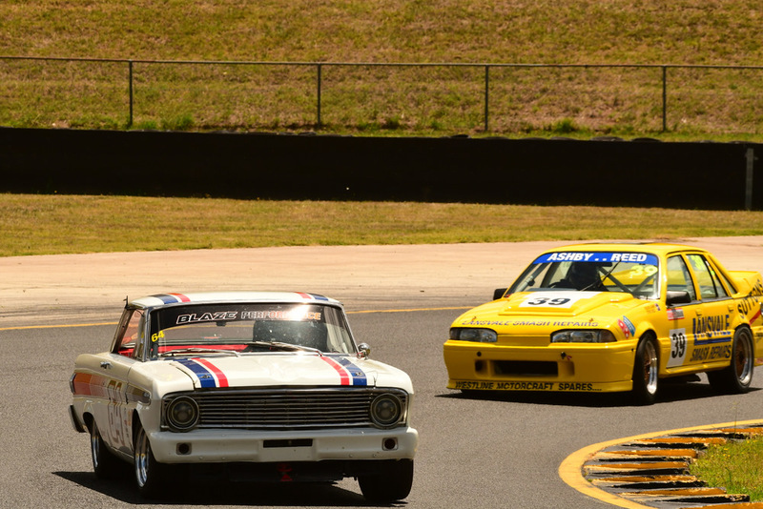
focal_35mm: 375
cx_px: 382
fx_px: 7950
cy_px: 254
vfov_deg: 3.7
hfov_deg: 5.5
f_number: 11
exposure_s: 1/640
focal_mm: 250
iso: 320
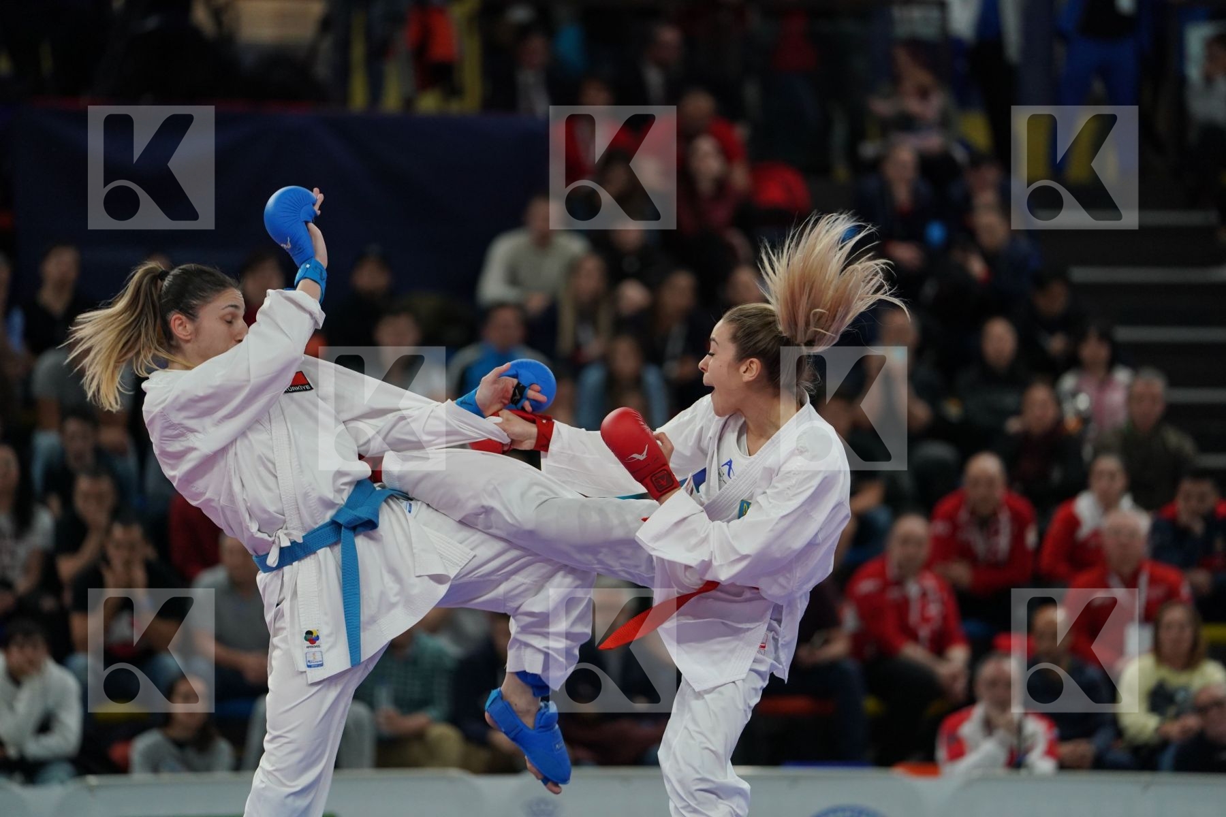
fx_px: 6811
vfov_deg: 6.9
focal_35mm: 200
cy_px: 408
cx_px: 613
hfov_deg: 10.3
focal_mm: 200
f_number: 2.8
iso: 1600
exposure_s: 1/1000
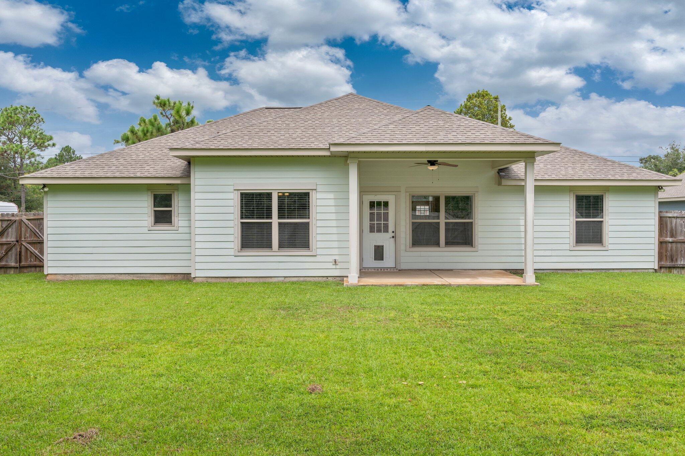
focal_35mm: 30
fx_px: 570
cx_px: 342
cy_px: 228
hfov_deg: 62.0
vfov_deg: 43.5
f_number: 9
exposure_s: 1/400
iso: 100
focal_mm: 30
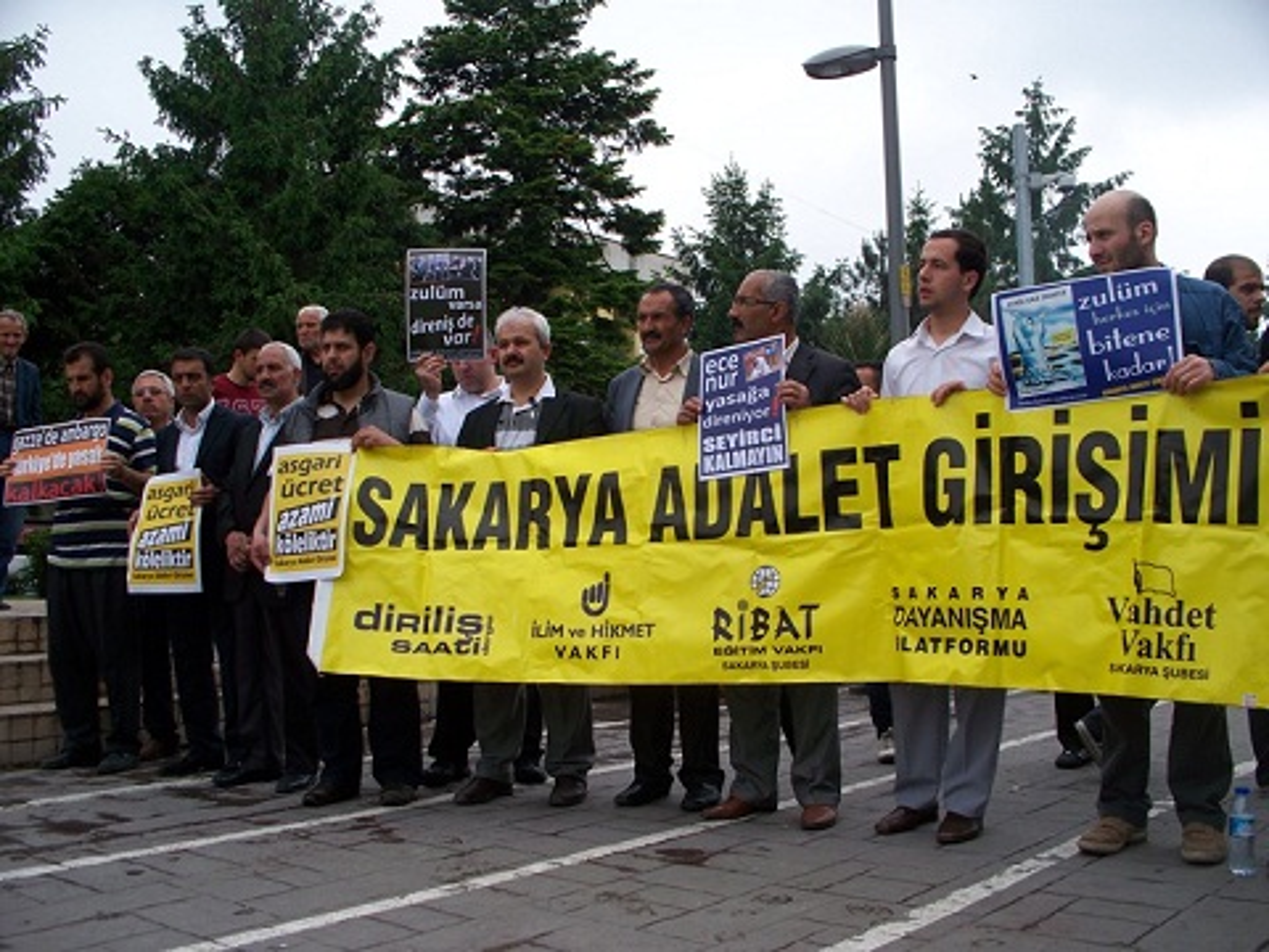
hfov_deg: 51.4
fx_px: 1320
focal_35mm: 36
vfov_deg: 39.7
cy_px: 476
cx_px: 634
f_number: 2.8
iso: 64
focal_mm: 7.54
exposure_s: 1/400
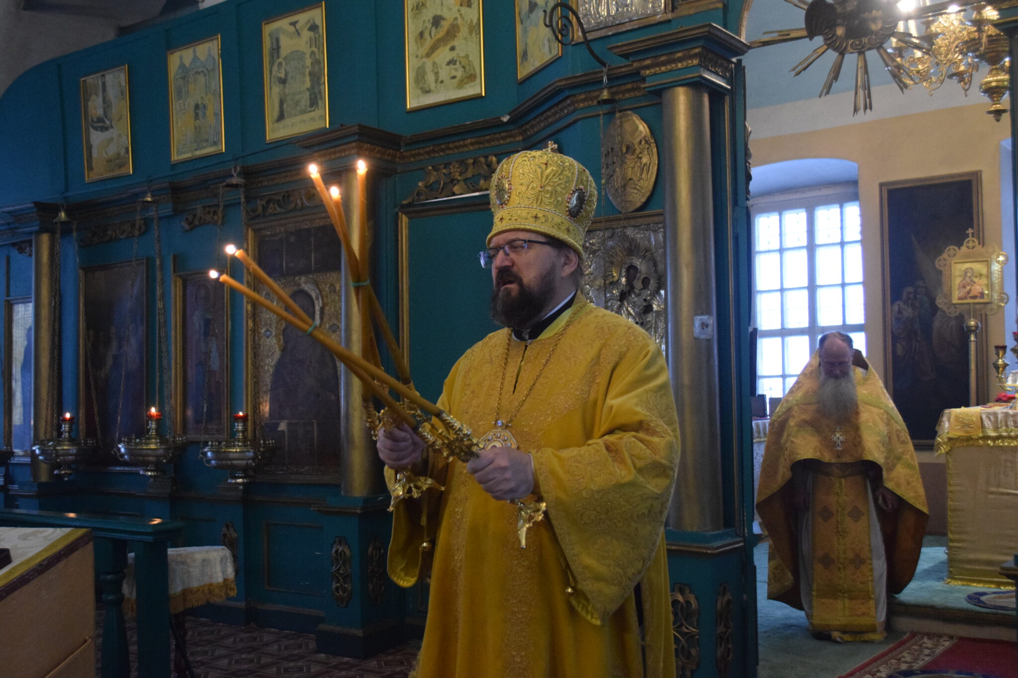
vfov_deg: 34.2
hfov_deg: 49.6
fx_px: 1103
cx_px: 509
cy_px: 339
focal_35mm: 39
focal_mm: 26
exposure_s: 1/60
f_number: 4.2
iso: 4000
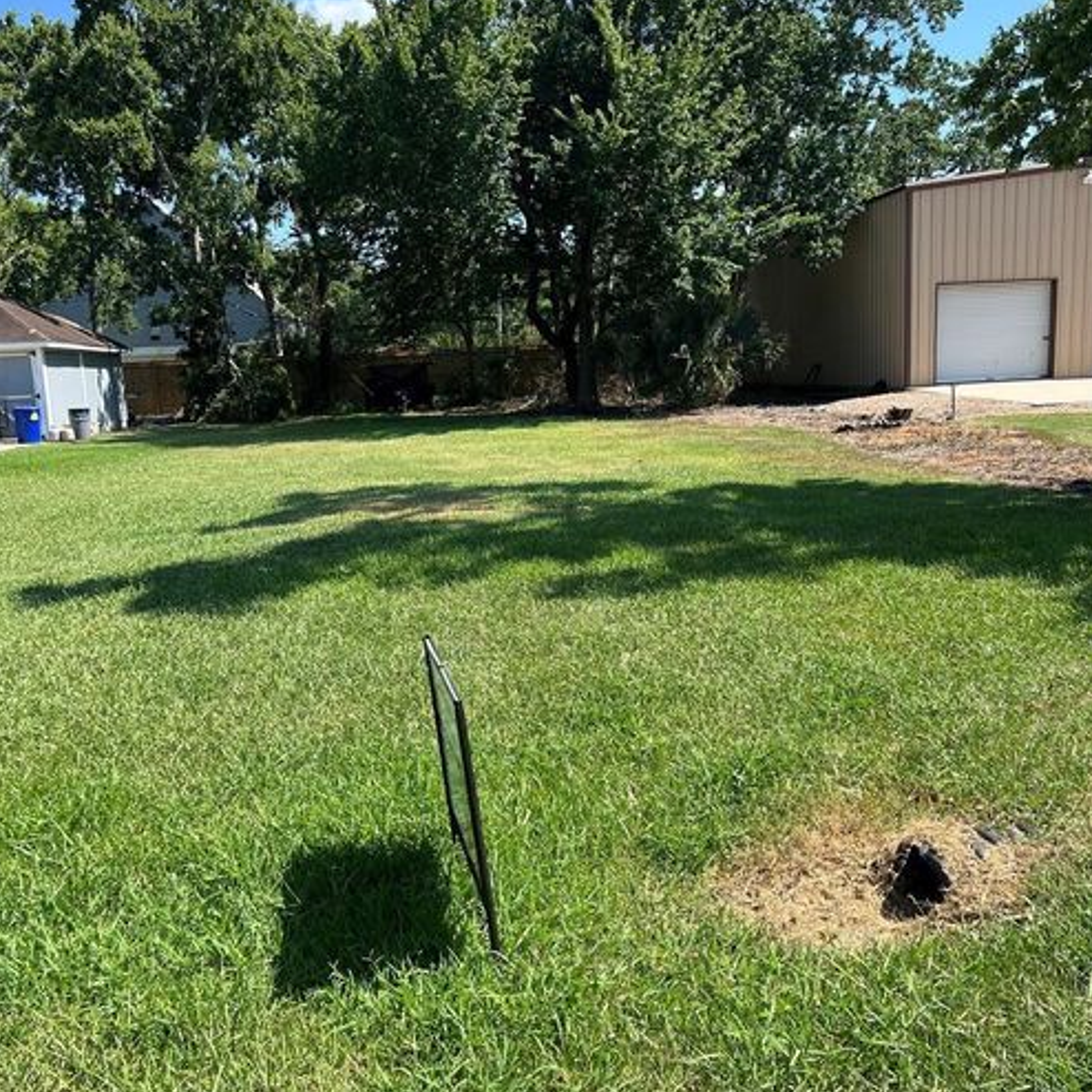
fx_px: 1106
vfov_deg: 52.5
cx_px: 544
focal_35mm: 31
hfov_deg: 52.5
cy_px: 571
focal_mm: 5.7
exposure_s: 1/1808
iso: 50
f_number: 1.5
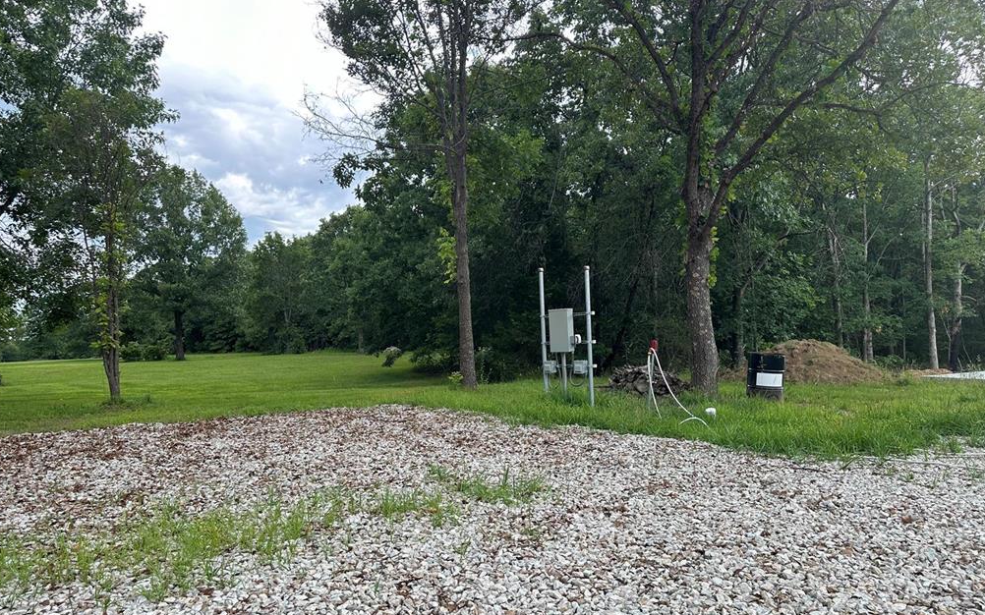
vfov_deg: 47.4
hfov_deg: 70.4
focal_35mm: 26
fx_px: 698
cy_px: 360
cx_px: 489
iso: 80
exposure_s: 1/745
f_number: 1.78
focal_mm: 6.86
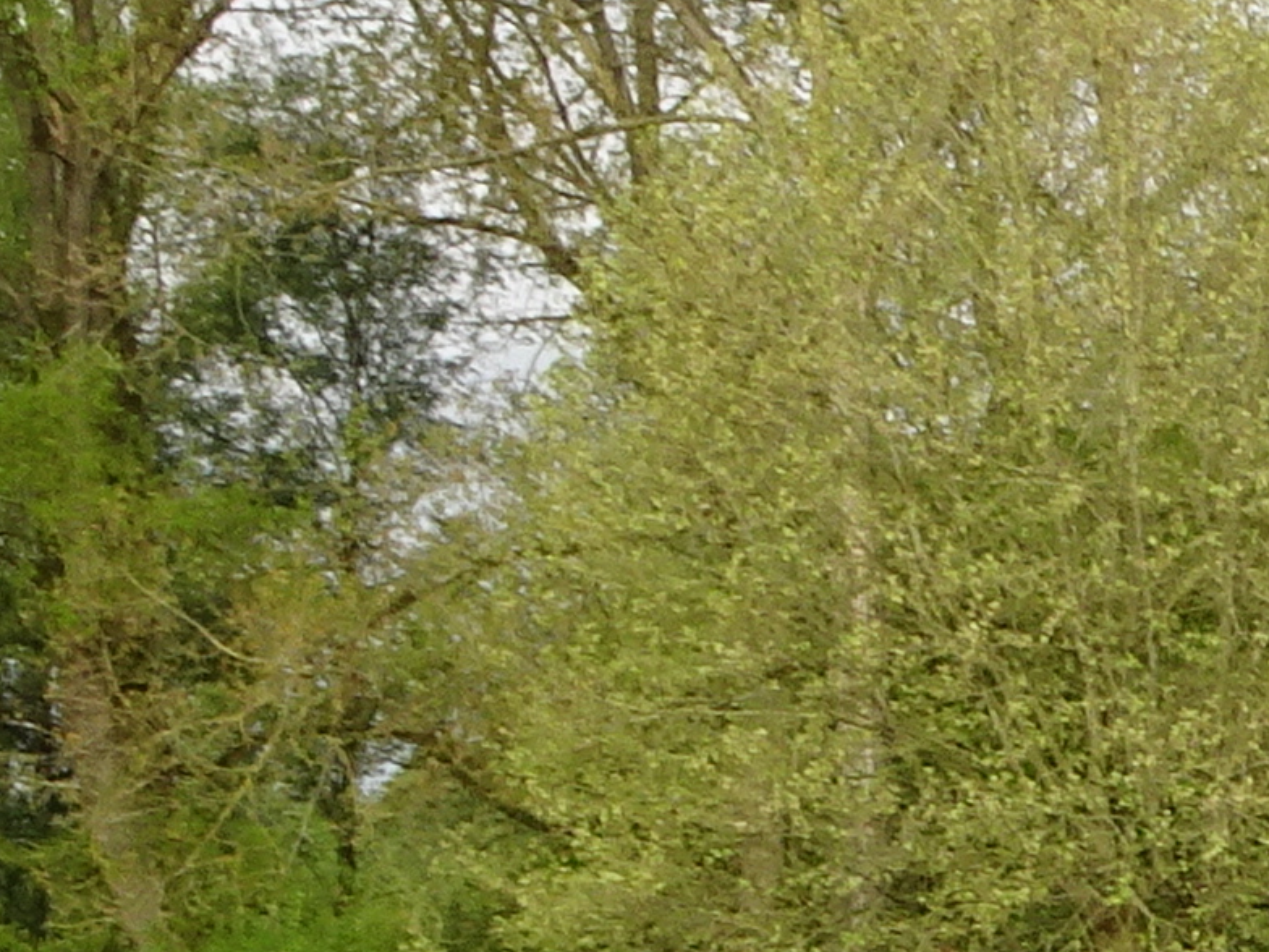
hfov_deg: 7.7
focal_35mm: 231
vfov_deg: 6.4
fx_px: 8468
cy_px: 1260
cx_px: 3516
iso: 80
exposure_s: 1/200
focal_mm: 6.37
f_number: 4
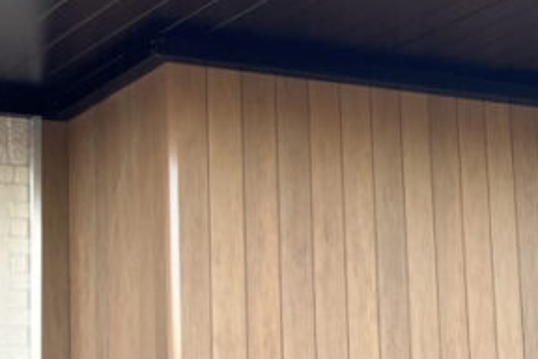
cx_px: 469
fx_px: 1435
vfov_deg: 14.2
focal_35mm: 96
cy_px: 202
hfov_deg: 20.9
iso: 50
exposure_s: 1/122
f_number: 1.6
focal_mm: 5.1
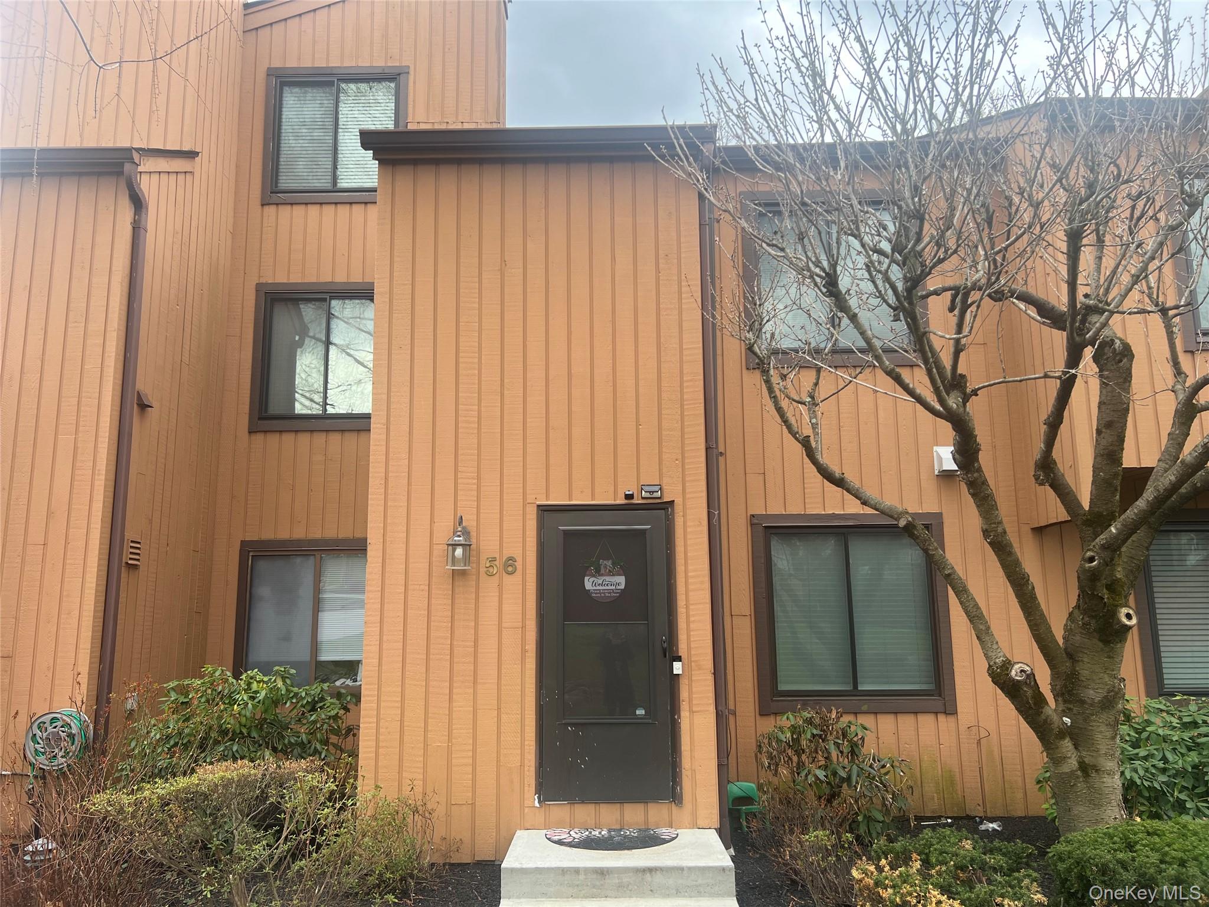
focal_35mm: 26
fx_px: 908
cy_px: 454
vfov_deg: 53.1
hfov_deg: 67.3
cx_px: 604
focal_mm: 5.7
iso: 50
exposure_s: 1/422
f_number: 1.5
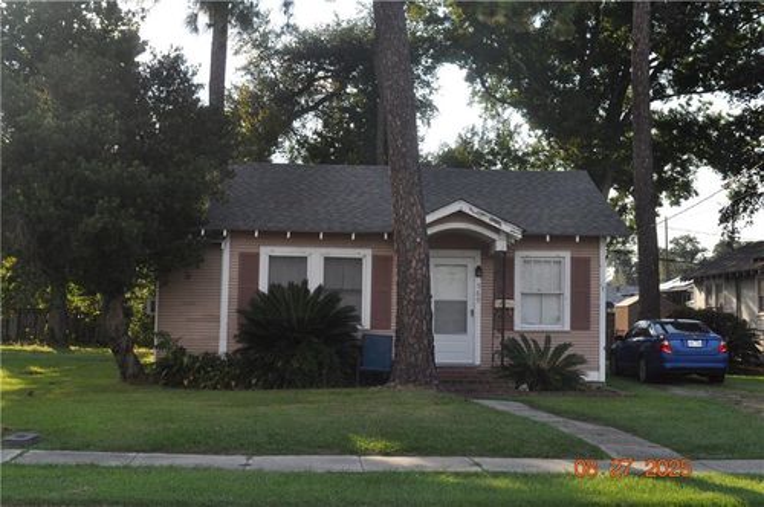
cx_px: 382
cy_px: 254
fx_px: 1113
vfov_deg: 25.7
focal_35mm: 52
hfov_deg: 37.9
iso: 200
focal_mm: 35
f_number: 10
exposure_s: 1/200
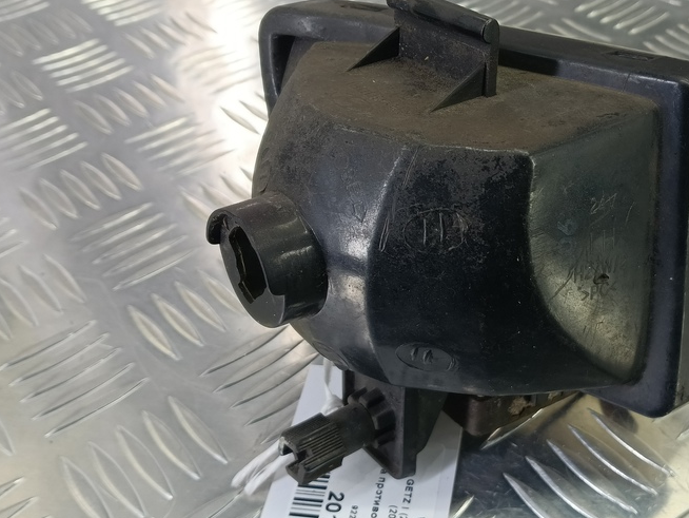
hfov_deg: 50.1
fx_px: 717
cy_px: 202
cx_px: 479
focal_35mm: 36
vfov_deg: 39.5
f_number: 1.6
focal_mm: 4.11
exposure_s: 1/50
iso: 133
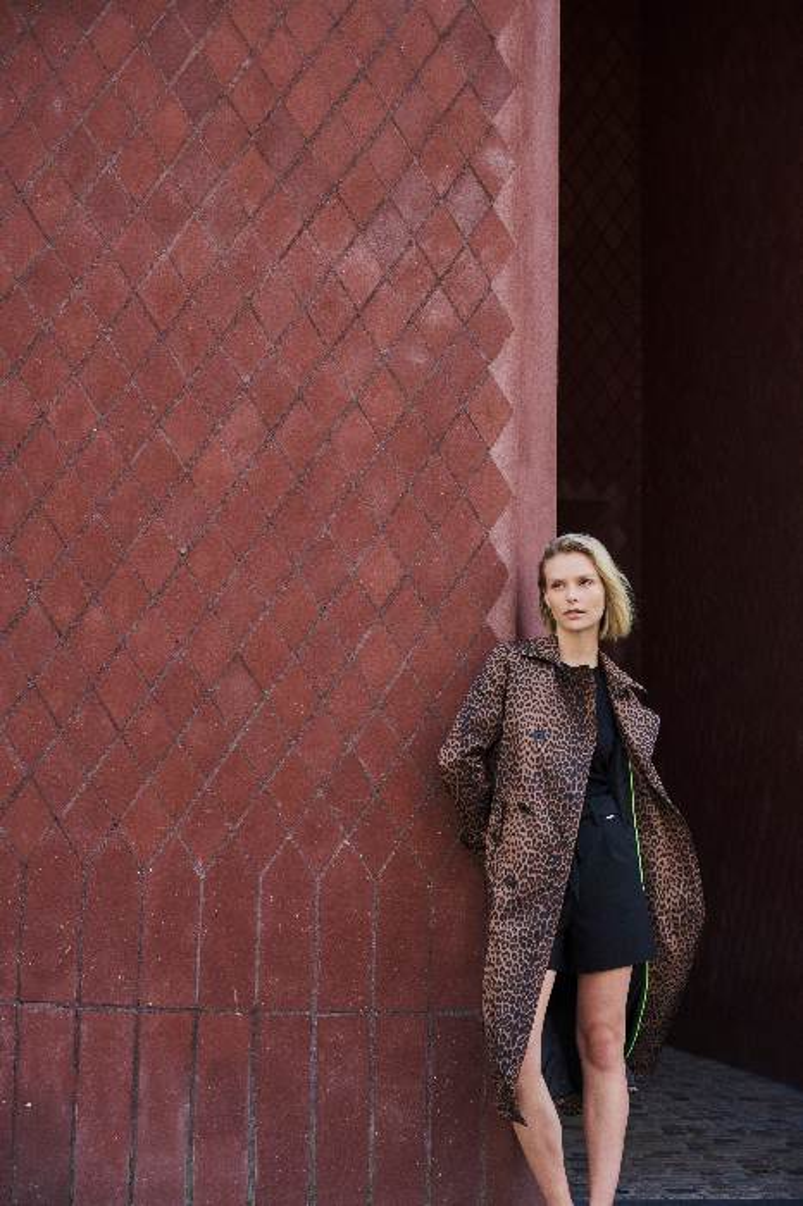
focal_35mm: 56
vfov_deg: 35.7
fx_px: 1875
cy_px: 603
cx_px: 402
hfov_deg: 24.2
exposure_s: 1/160
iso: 125
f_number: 4
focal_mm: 56
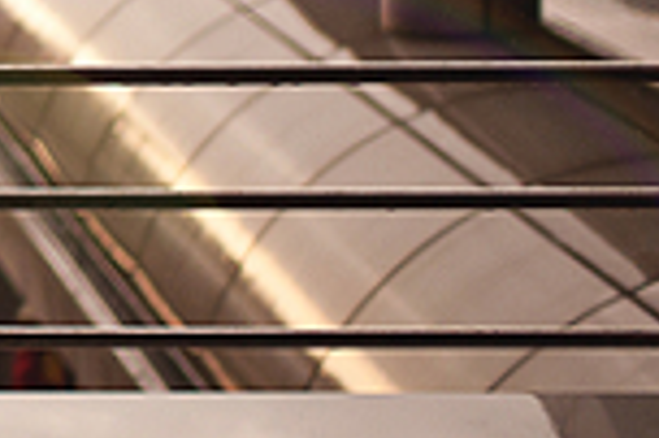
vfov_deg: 7.7
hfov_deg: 10.3
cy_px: -304
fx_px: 3163
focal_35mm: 173
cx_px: -923
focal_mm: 35
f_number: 1.4
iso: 500
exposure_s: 1/3200
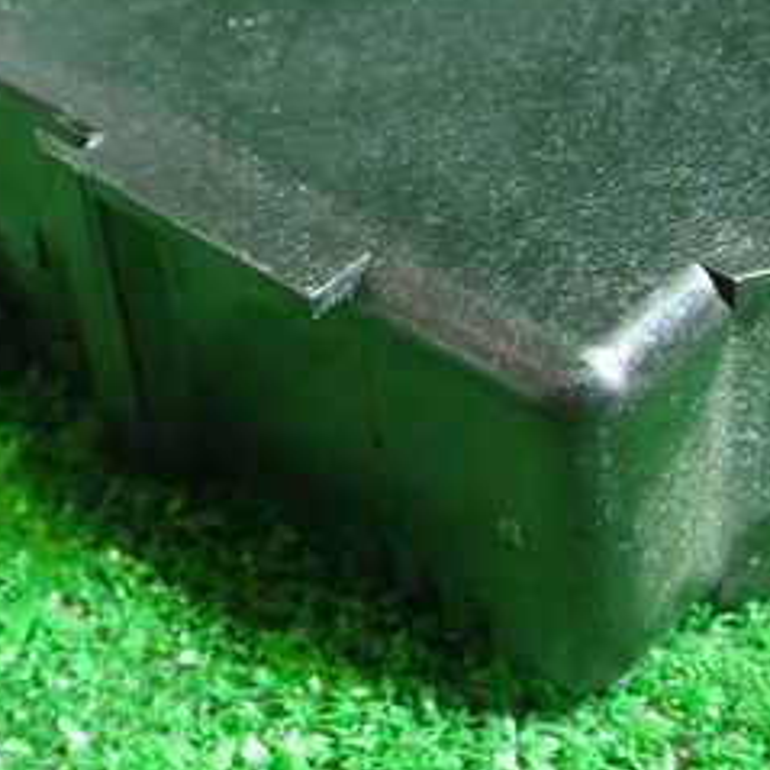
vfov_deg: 24.0
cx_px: 451
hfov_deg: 24.3
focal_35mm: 71
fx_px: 1787
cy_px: 168
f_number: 2.4
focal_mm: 5.79
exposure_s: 1/25
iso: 800
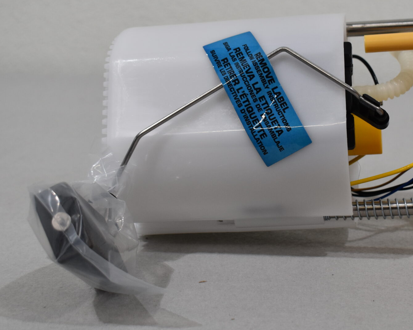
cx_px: 320
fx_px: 952
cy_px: 173
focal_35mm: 78
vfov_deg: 19.7
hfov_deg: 24.2
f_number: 5.6
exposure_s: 1/125
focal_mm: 29
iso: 400
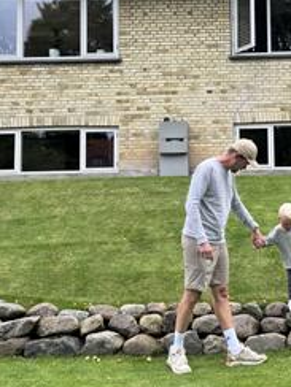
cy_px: 119
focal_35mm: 59
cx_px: 216
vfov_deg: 32.3
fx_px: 661
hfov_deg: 24.6
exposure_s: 1/693
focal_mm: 6.76
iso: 80
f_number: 1.78
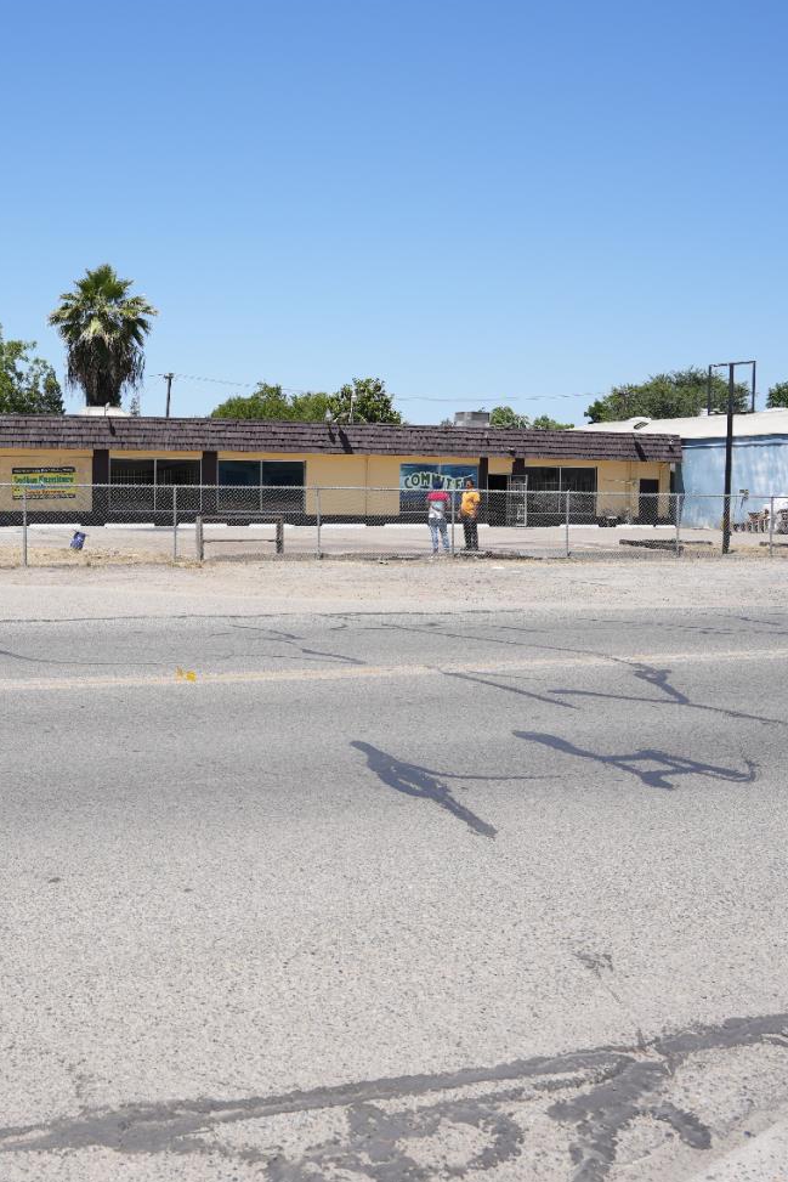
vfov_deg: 51.9
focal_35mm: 37
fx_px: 1214
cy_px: 592
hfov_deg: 34.9
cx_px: 164
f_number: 6.3
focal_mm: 24
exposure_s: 1/640
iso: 160
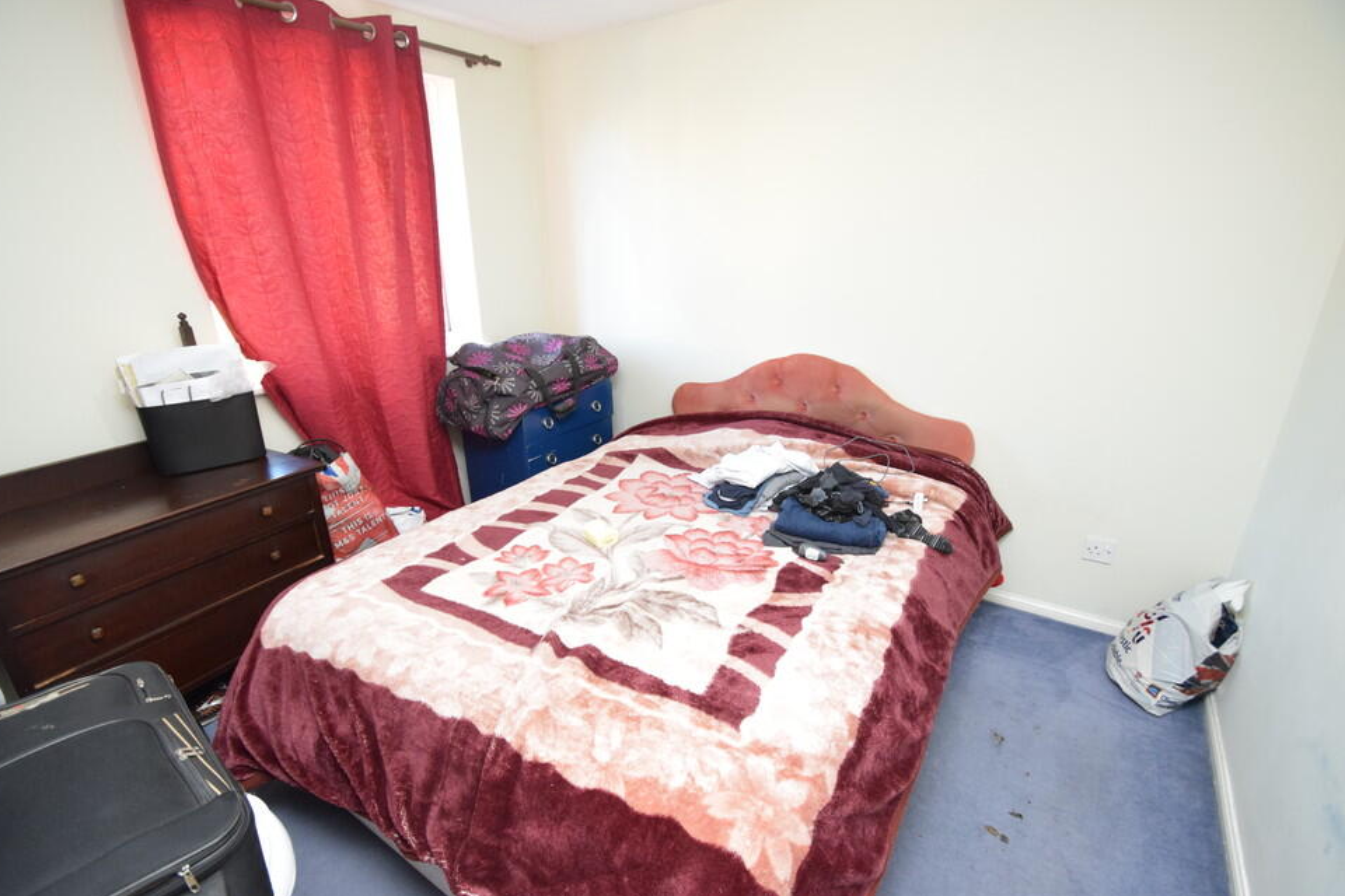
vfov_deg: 73.7
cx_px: 651
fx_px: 598
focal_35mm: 16
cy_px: 464
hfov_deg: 96.7
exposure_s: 1/60
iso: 1250
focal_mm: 10
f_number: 3.5
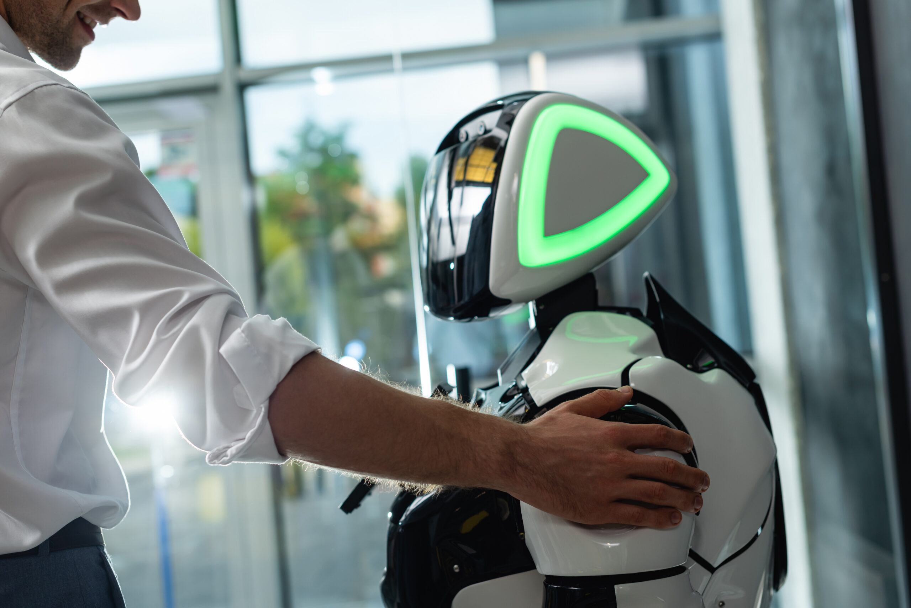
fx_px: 1266
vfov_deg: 27.0
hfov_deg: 39.6
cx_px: 456
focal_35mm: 50
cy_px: 304
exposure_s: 1/200
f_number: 4
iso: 200
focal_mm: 50
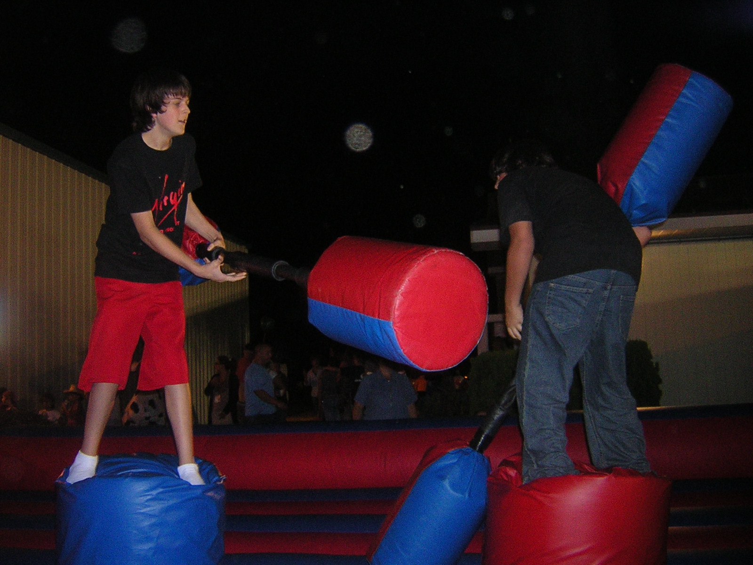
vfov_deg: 39.7
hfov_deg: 51.4
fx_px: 783
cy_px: 282
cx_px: 376
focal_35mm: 36
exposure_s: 1/60.1
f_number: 2.6
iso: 400
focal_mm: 4.7
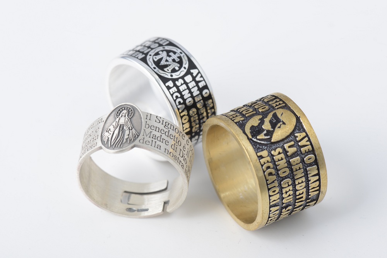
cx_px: 194
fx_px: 1129
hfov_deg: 19.5
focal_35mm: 105
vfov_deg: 13.0
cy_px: 129
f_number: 20
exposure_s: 1/100
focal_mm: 105
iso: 200
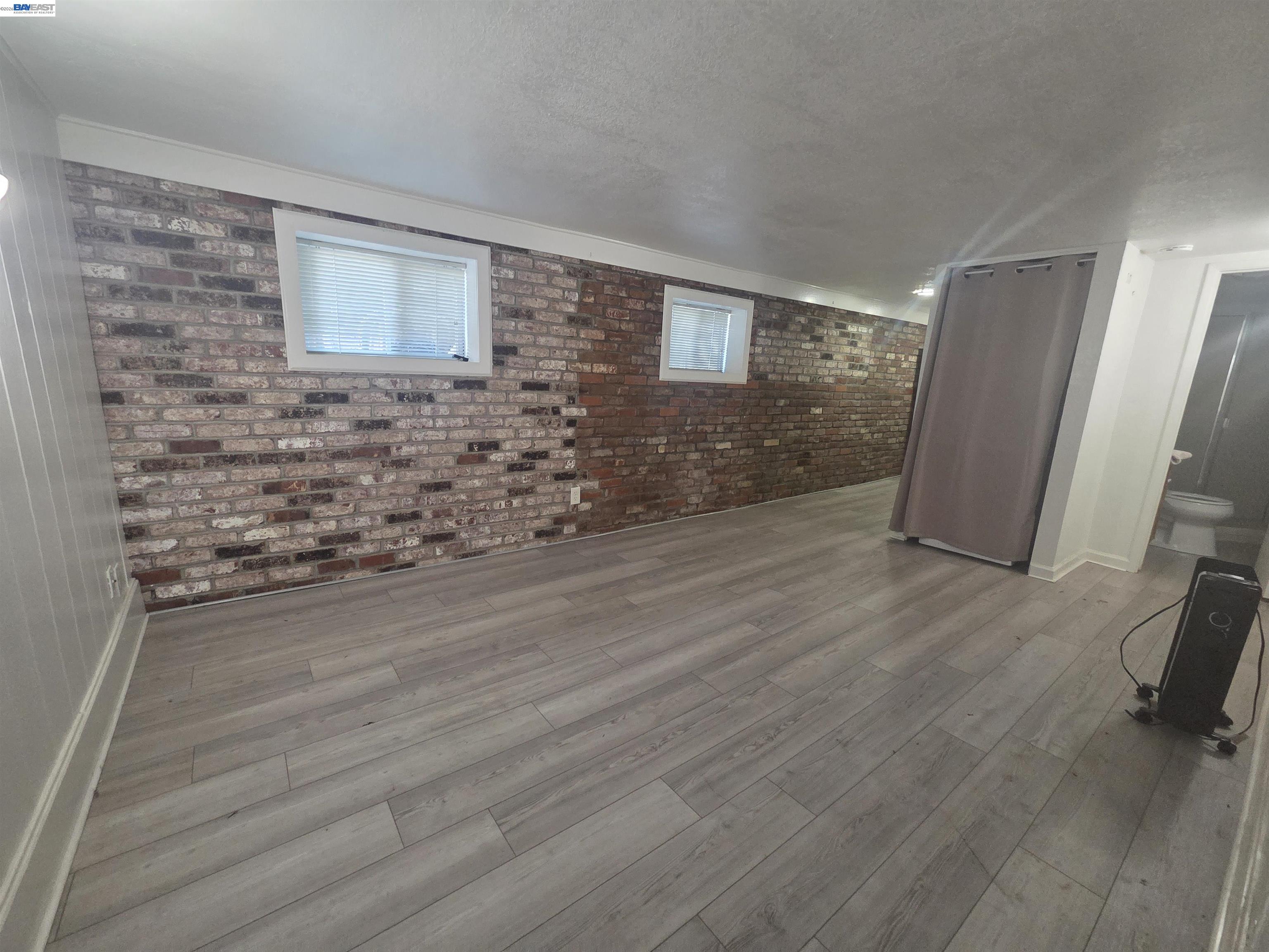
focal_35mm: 13
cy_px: 476
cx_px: 634
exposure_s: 1/60
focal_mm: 2.2
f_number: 2.2
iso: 640
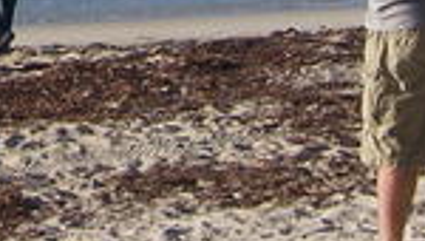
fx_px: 1885
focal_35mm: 167
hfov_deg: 12.6
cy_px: -318
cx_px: -79
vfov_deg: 6.9
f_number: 4.8
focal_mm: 6
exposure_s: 1/750
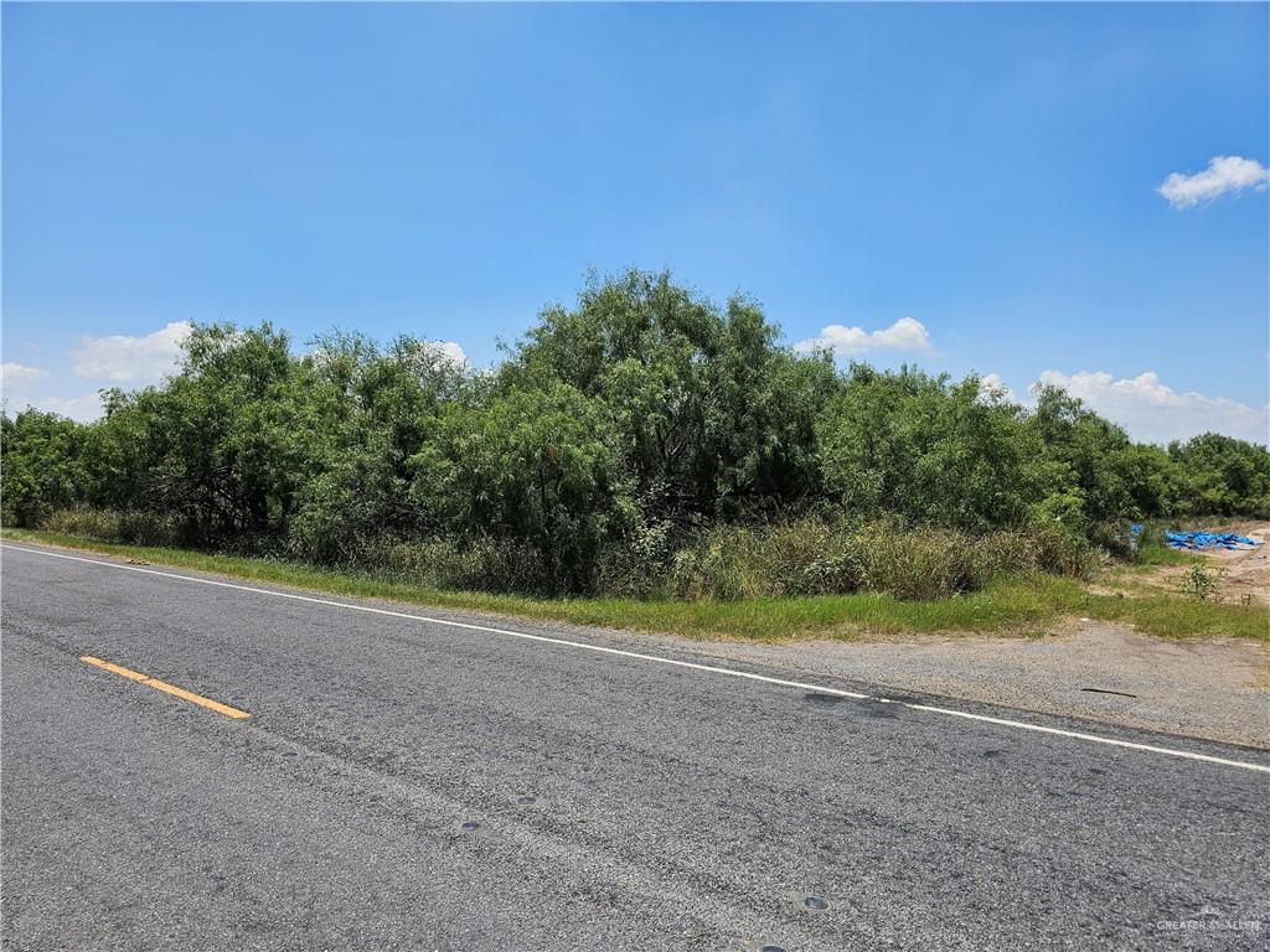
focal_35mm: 23
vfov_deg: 58.9
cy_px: 476
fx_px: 844
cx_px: 635
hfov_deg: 73.9
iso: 10
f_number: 1.7
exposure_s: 1/1170
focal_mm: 6.3
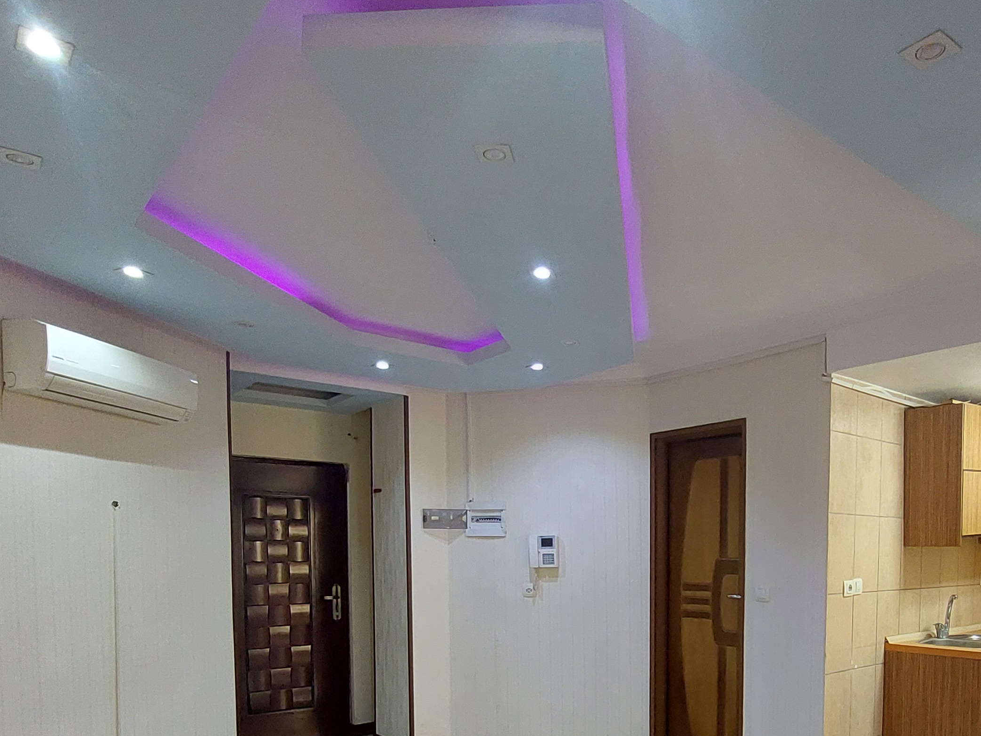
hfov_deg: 68.6
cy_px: 592
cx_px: 596
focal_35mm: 25
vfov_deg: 51.4
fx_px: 708
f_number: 2.2
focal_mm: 1.74
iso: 320
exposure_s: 1/50
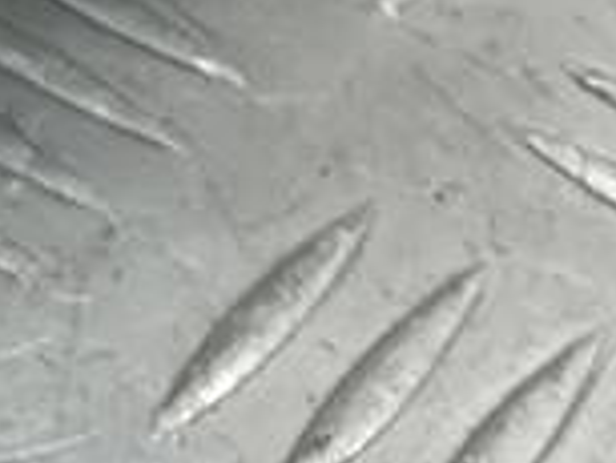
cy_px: -918
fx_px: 2974
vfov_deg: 7.8
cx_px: -471
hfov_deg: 11.1
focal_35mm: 167
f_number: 1.8
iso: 100
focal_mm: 4.6
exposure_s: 1/50
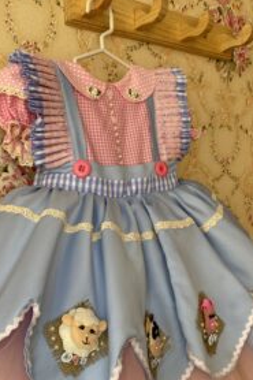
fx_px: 443
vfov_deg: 45.5
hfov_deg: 31.6
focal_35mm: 42
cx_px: 81
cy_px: 261
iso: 64
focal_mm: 4.25
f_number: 1.8
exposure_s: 1/122
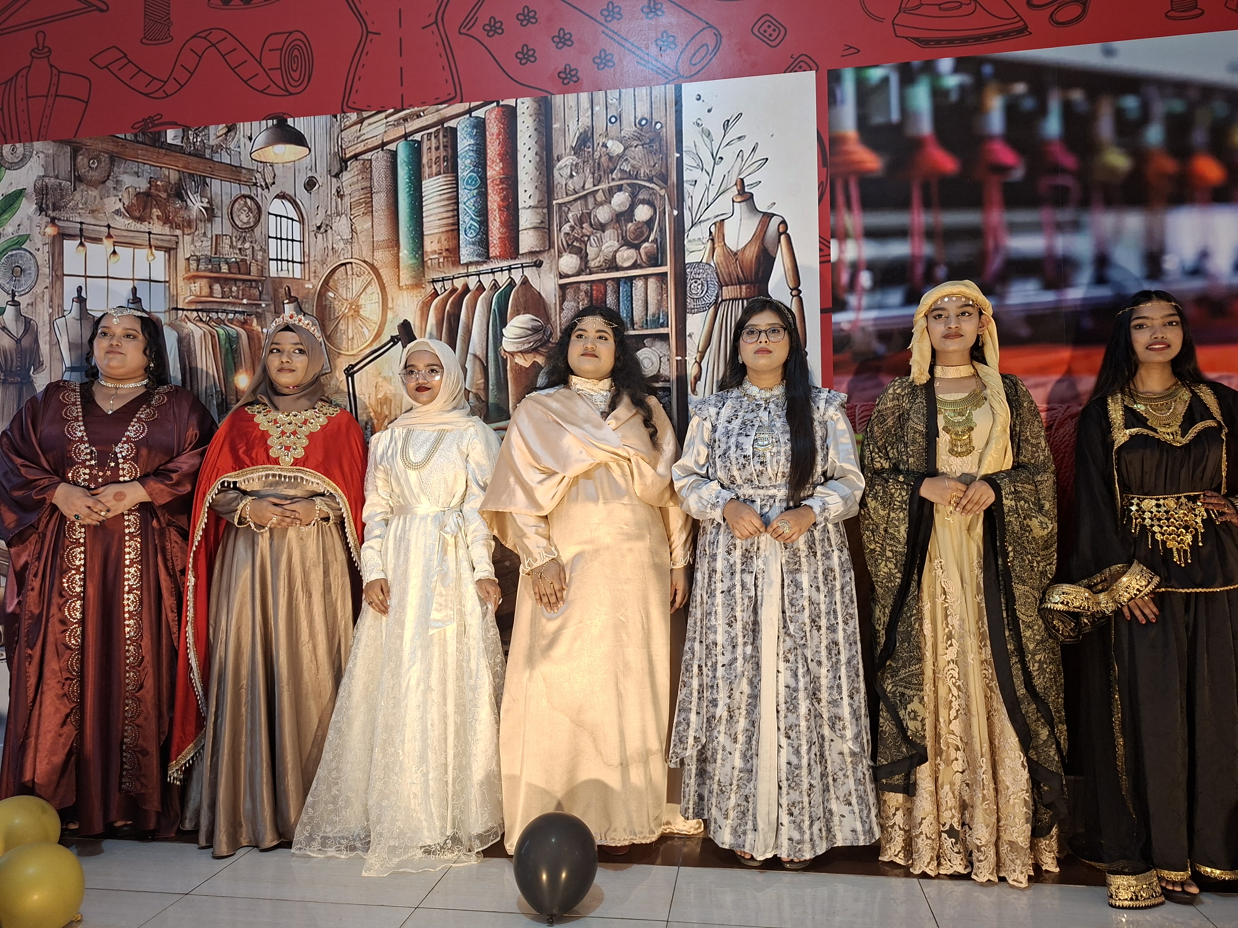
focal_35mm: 23
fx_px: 823
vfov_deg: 58.9
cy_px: 464
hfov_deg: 73.9
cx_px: 619
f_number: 1.8
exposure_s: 1/50
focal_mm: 5.54
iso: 200
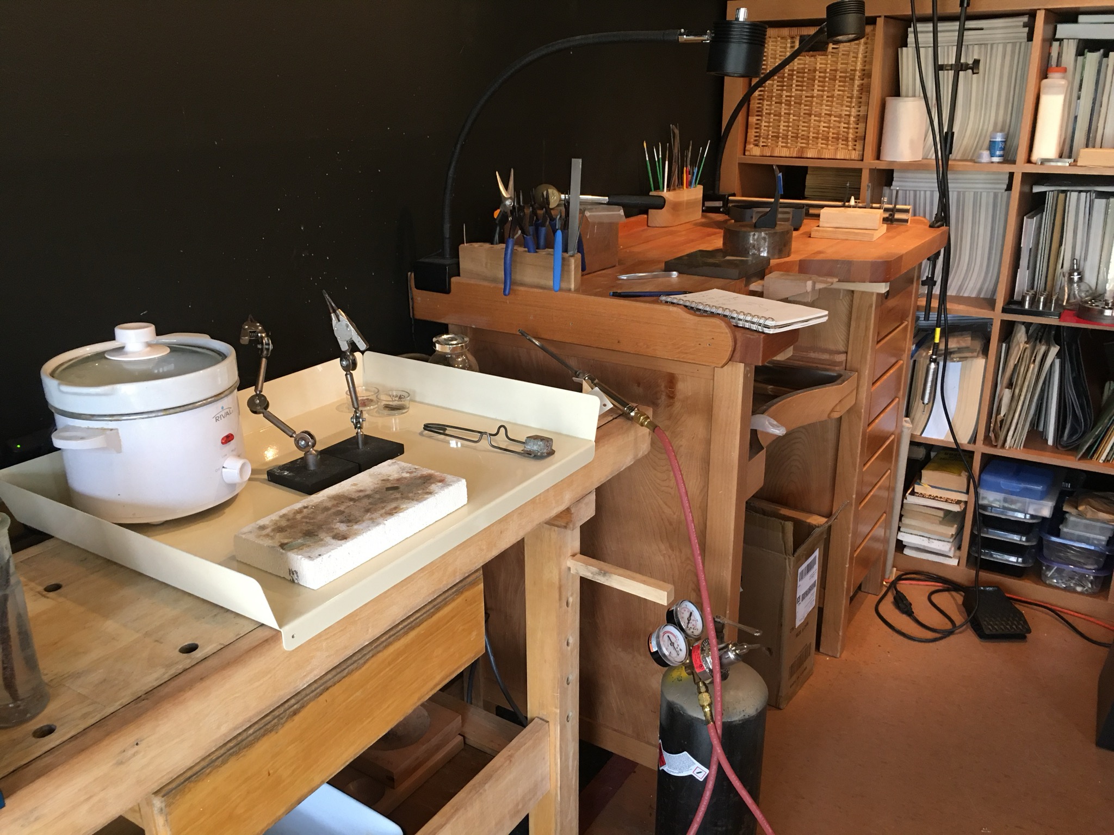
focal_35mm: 29
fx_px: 933
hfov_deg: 61.7
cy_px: 418
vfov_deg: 48.2
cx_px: 557
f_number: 2.2
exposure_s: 1/15
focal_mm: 4.15
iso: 64
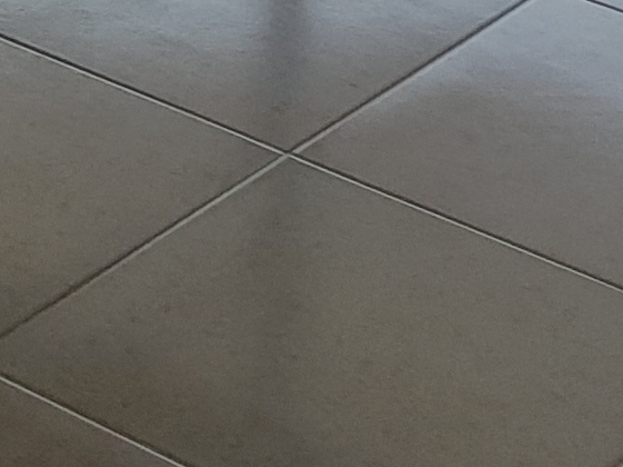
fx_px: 3363
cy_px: -786
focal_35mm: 187
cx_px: -340
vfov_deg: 7.3
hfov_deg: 10.2
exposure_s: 1/1272
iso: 40
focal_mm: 4.2
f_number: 1.7
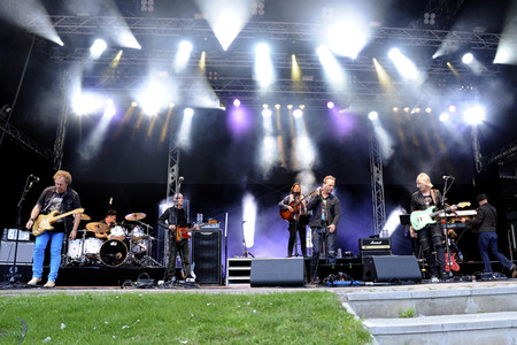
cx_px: 258
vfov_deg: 53.1
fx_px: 345
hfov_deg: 73.7
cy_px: 172
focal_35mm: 24
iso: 800
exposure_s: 1/200
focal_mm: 24
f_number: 5
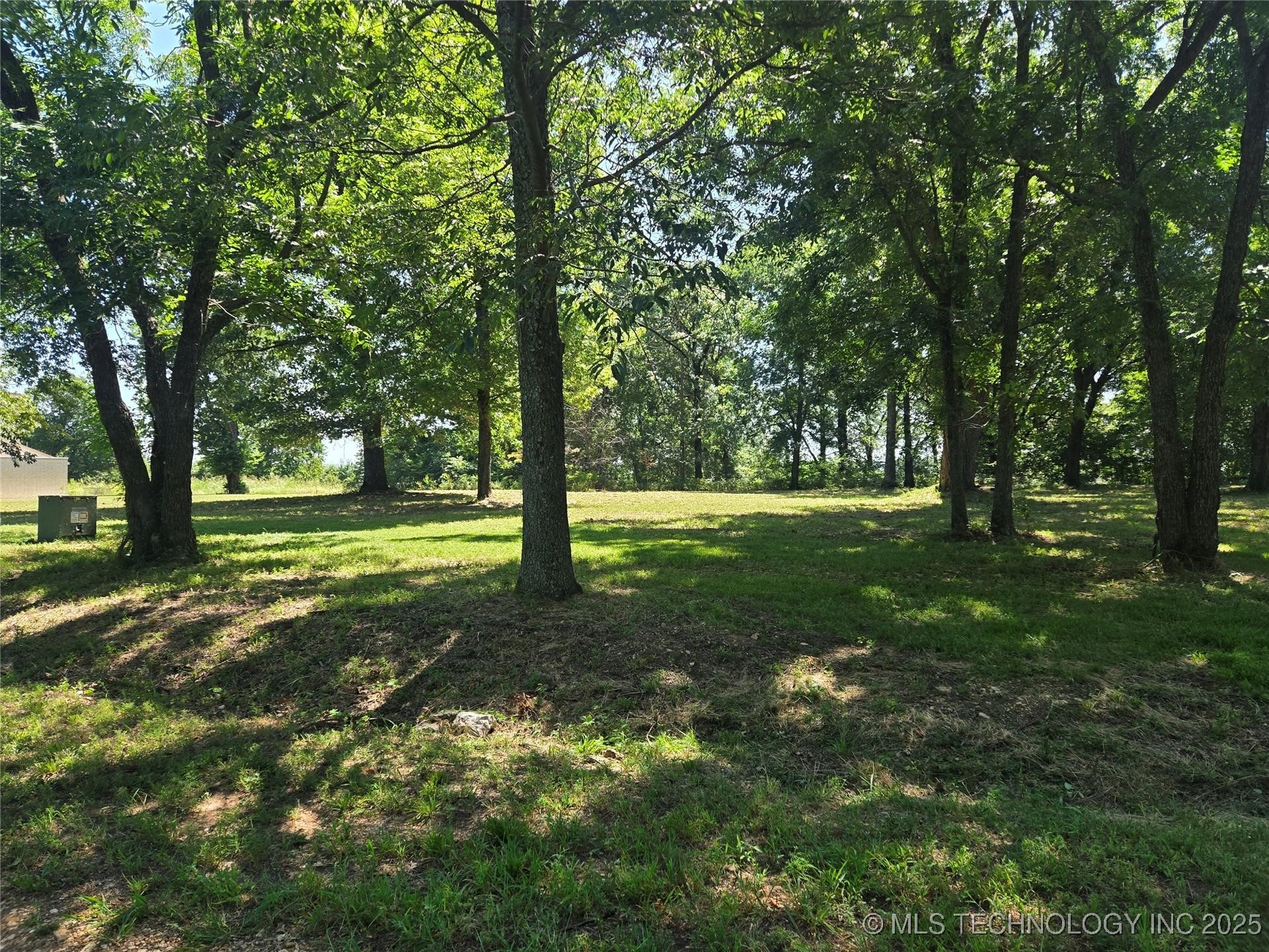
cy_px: 476
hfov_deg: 73.9
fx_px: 843
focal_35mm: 23
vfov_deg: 58.9
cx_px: 634
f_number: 1.8
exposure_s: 1/717
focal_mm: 5.4
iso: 80
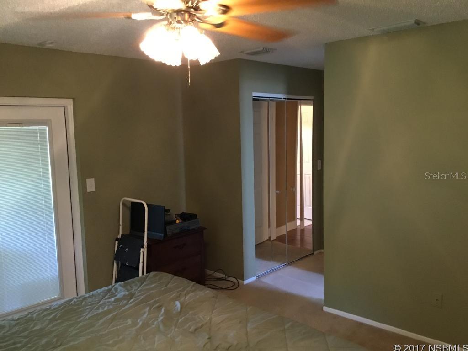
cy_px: 176
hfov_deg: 58.4
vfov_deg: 45.4
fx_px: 419
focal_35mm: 31
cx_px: 234
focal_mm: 3.3
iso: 200
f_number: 2.4
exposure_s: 1/15
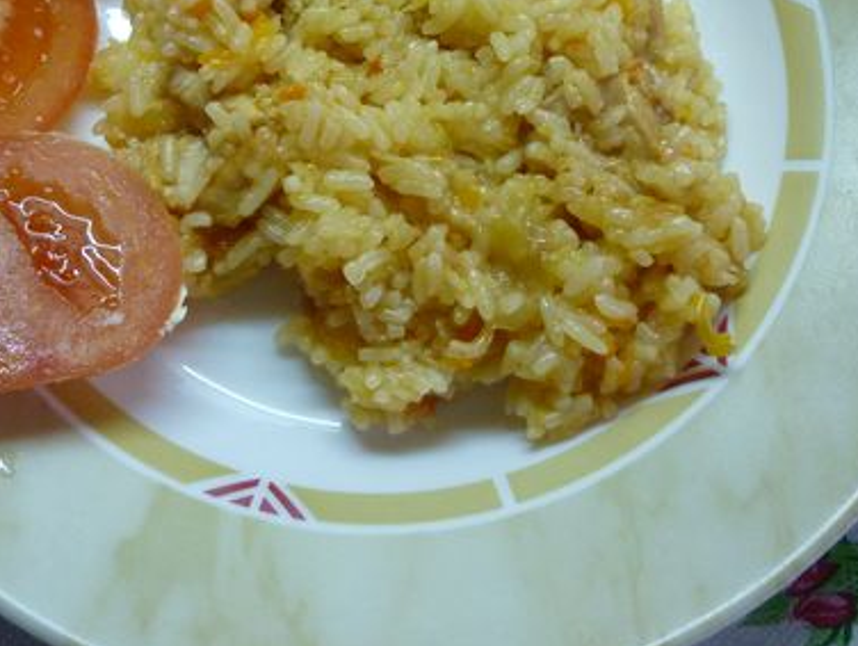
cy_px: 114
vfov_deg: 25.2
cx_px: 374
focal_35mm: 57
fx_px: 1415
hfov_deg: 33.7
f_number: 2.8
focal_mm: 5.5
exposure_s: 1/30
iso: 250
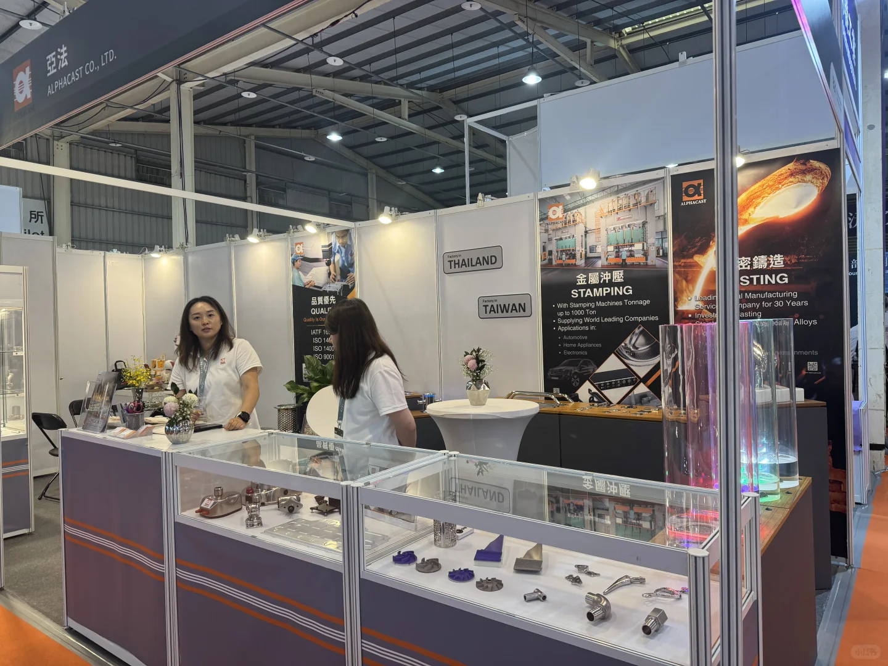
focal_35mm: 24
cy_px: 333
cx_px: 444
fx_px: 616
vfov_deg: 56.8
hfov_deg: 71.6
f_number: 1.78
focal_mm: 6.76
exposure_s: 1/60
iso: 125
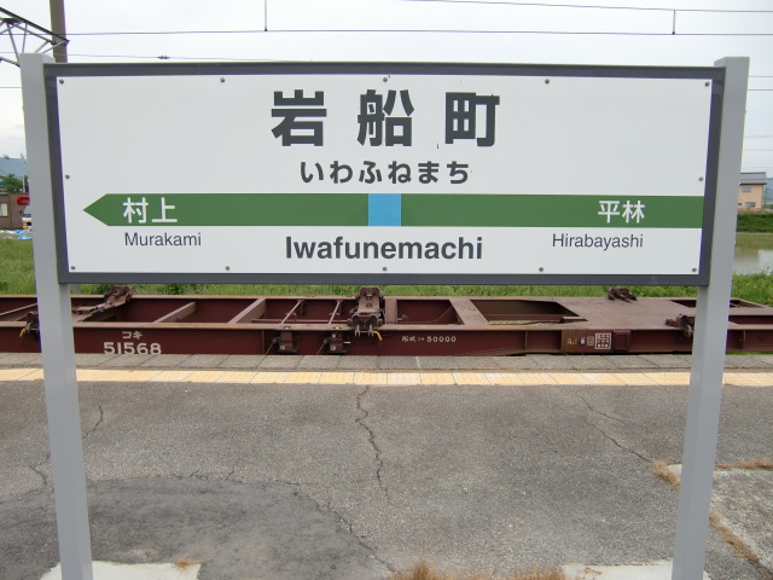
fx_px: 625
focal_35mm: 28
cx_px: 386
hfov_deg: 63.4
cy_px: 290
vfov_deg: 49.7
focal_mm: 4.9
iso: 64
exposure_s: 1/160
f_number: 2.6
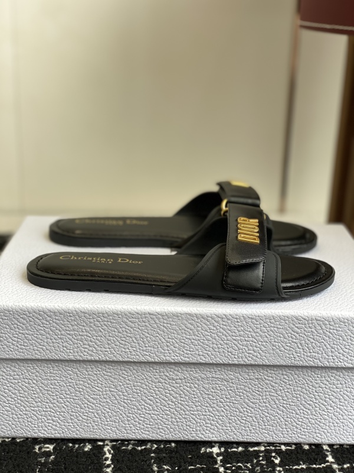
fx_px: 709
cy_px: 236
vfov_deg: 36.8
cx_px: 177
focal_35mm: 52
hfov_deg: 28.0
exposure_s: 1/122
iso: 25
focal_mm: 6
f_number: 2
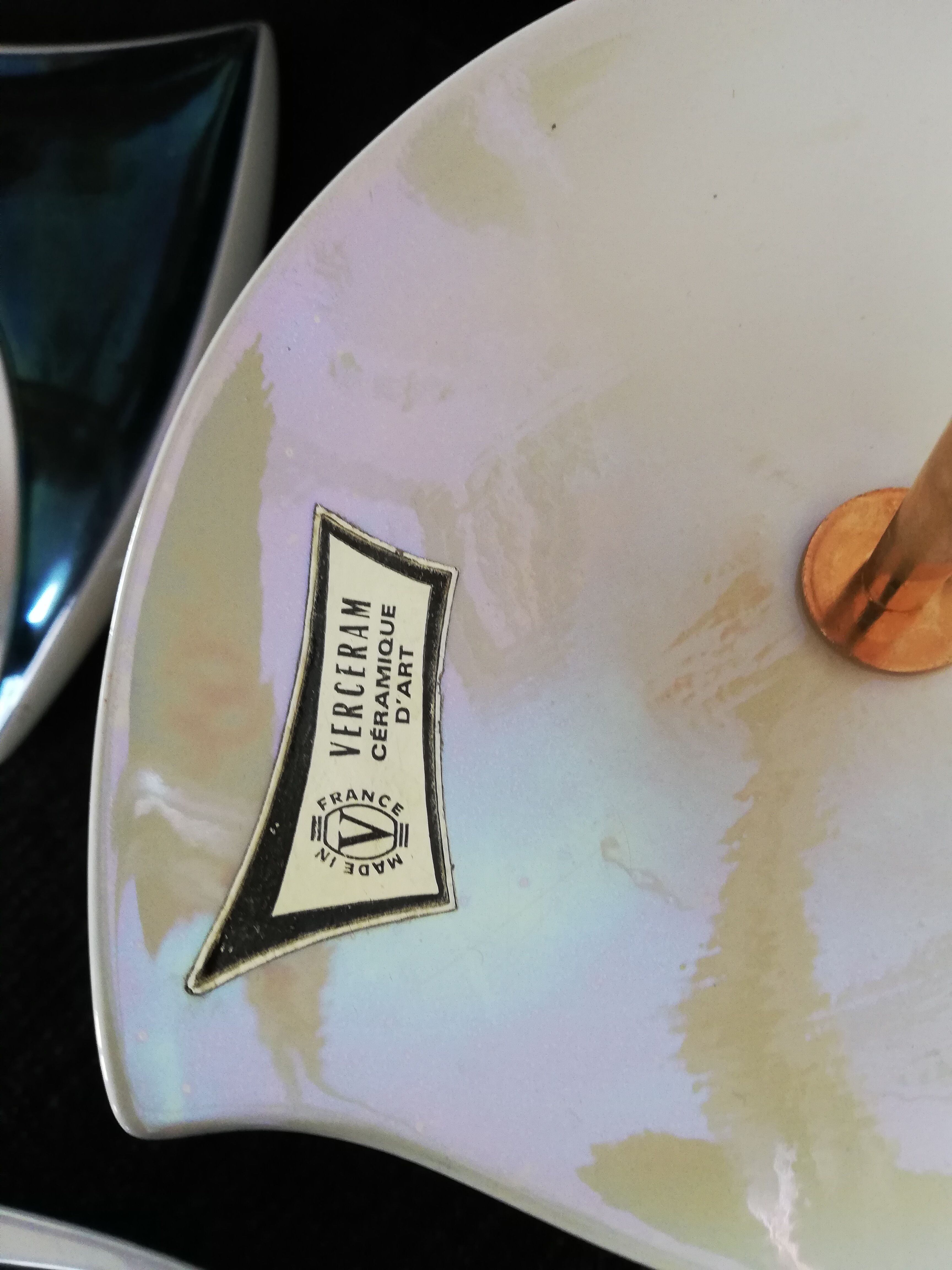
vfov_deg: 67.3
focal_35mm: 26
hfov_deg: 53.1
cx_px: 476
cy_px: 635
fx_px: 953
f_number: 2.2
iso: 250
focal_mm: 3.81
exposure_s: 1/33.3
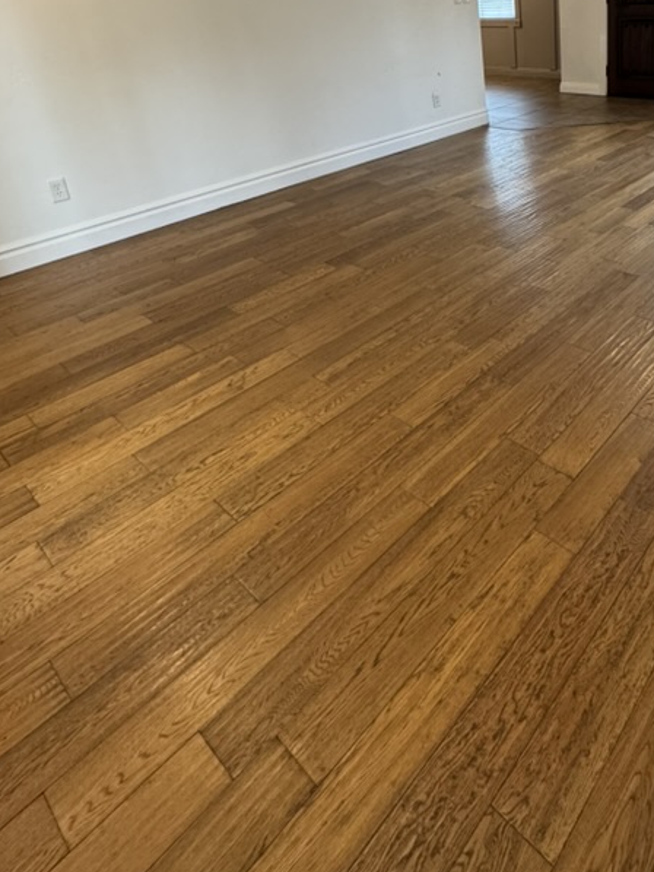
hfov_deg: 53.1
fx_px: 604
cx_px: 524
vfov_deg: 66.9
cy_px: 215
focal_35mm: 24
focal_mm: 2.22
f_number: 2.2
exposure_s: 1/60
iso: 320
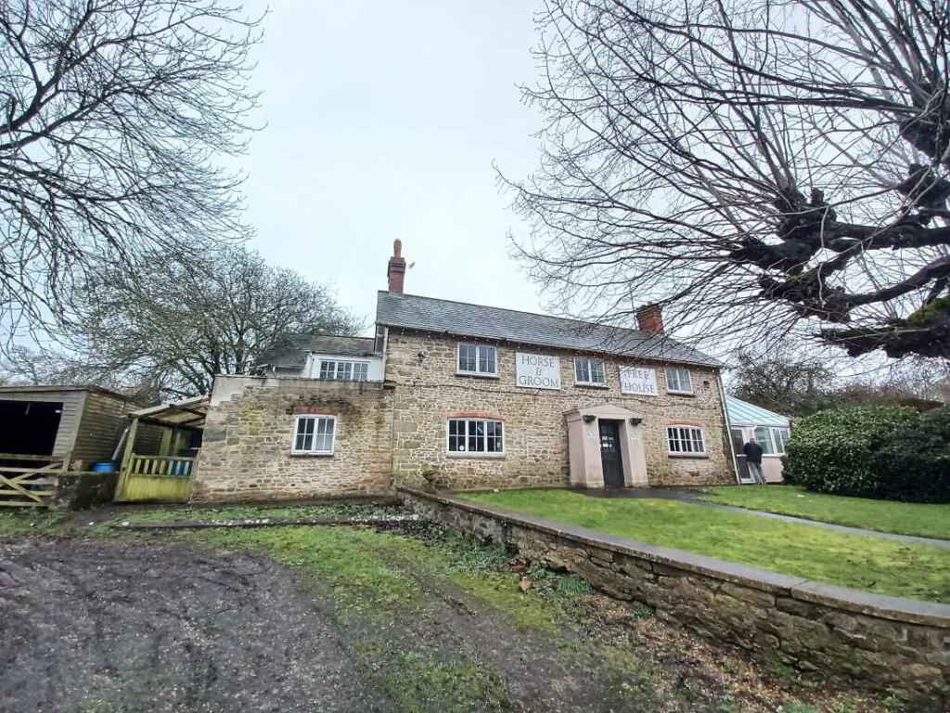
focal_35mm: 13
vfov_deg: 89.9
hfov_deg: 106.2
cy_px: 356
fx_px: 357
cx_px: 475
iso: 64
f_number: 2.2
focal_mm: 1.42
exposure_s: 1/50
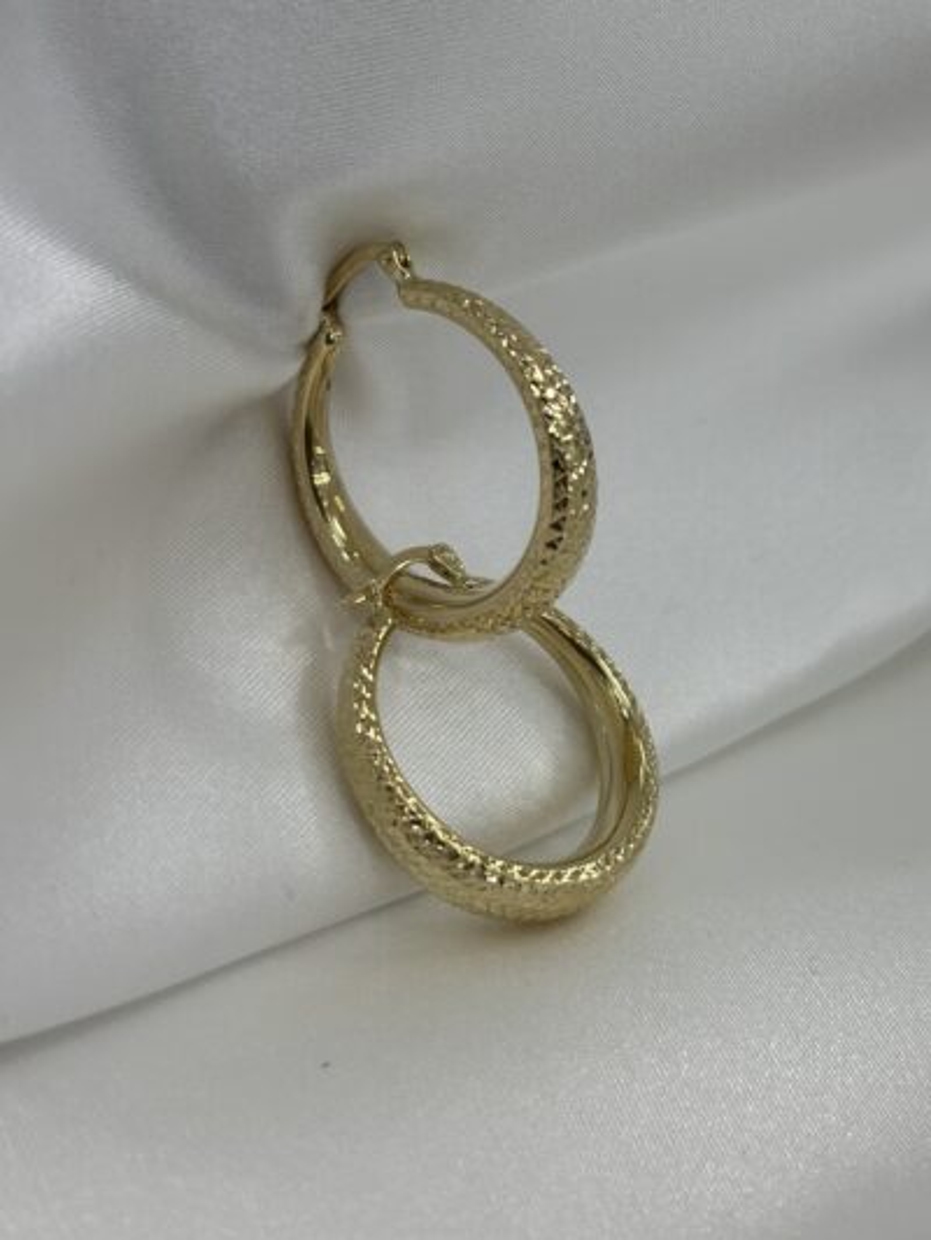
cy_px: 620
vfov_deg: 39.6
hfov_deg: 30.3
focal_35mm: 48
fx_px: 1721
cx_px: 466
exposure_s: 1/836
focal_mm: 6.86
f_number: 1.78
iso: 80
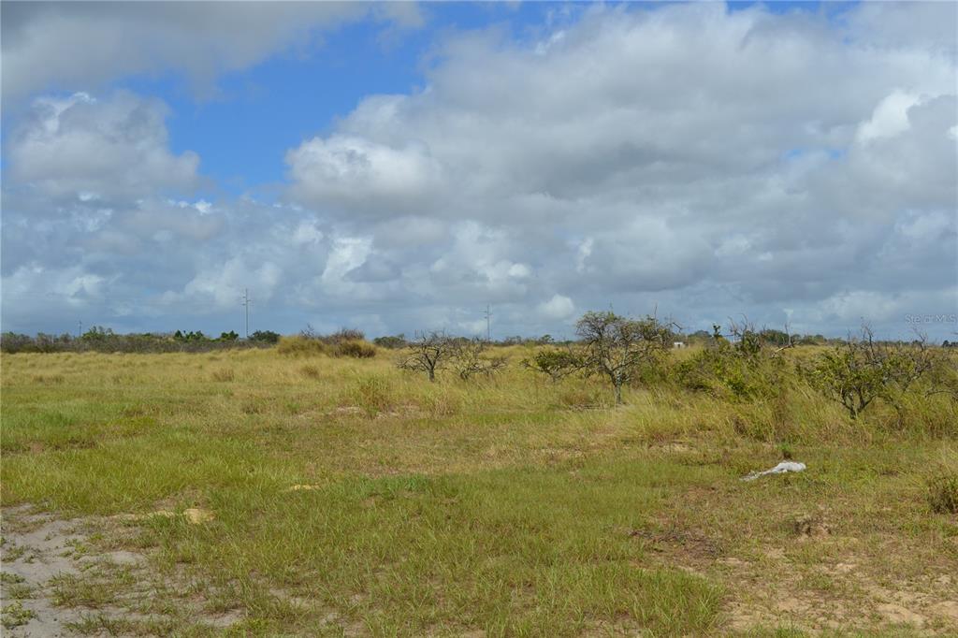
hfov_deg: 43.6
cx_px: 479
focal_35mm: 45
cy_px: 319
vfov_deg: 29.8
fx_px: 1197
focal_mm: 30
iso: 100
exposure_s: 1/320
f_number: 9
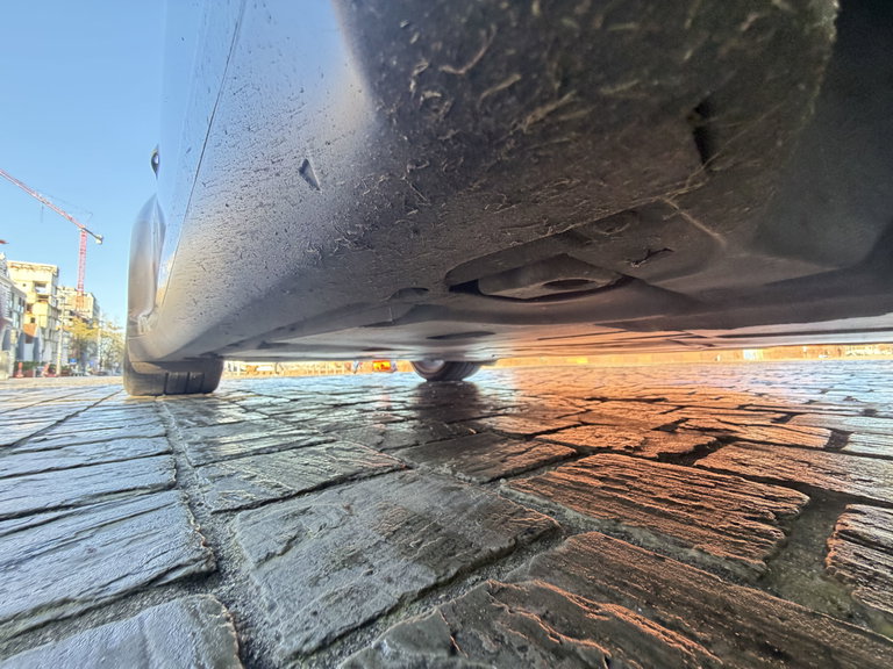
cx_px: 446
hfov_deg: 102.1
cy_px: 334
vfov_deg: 85.7
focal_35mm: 14
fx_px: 361
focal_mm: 2.22
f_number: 2.2
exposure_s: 1/70
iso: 320
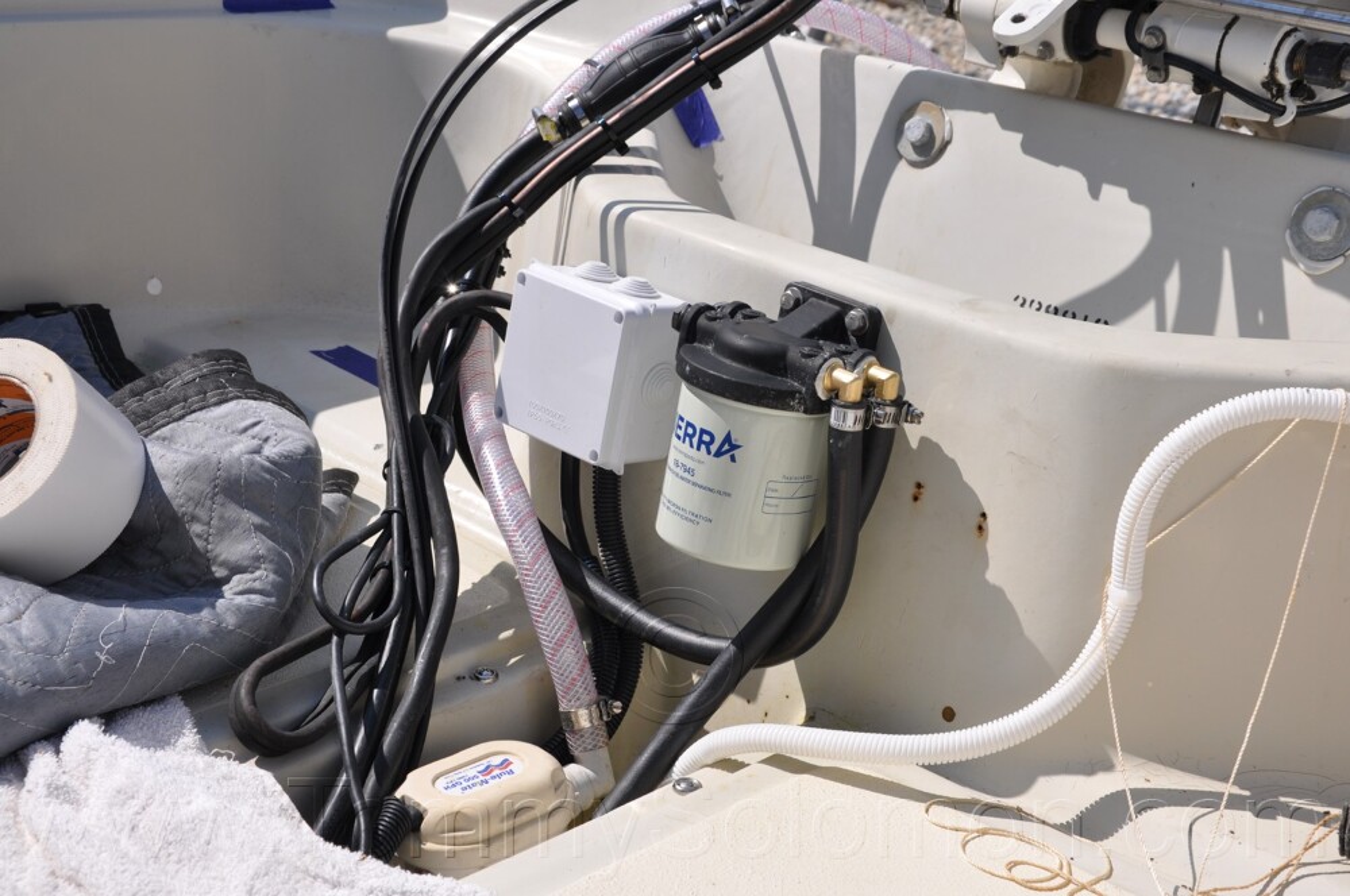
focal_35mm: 57
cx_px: 675
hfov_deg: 35.1
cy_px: 448
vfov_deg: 23.7
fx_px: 2135
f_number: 11
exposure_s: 1/500
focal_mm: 38
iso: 200
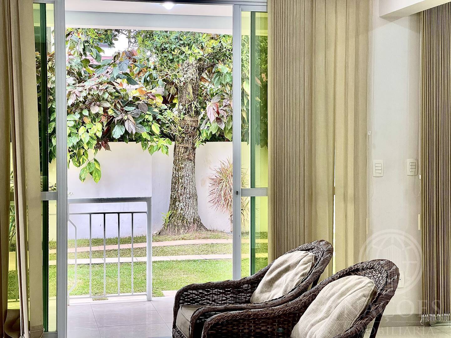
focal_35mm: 64
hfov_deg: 30.3
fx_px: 834
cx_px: 226
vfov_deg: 22.9
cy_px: 169
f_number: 2.2
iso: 125
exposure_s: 1/120
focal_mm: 7.5
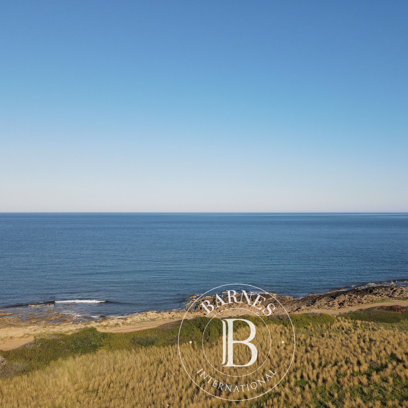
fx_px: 387
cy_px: 208
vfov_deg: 55.6
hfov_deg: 55.4
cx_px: 237
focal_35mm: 29
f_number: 2.8
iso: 110
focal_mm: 4.5
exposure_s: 1/640
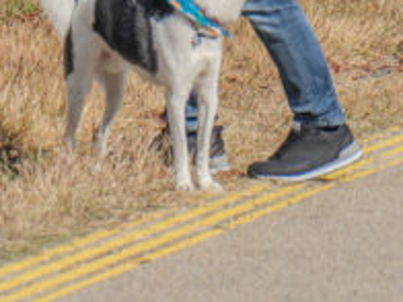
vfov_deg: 1.5
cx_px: -189
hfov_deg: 2.0
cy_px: -241
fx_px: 11689
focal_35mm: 1004
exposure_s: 1/400
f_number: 7.1
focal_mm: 200
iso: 100
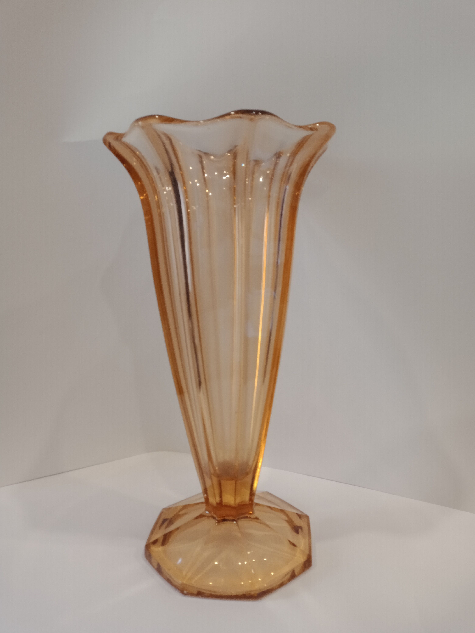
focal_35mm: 27
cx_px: 238
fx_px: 494
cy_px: 316
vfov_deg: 65.3
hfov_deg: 51.4
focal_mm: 3.54
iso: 370
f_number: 2
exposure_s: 1/33.3
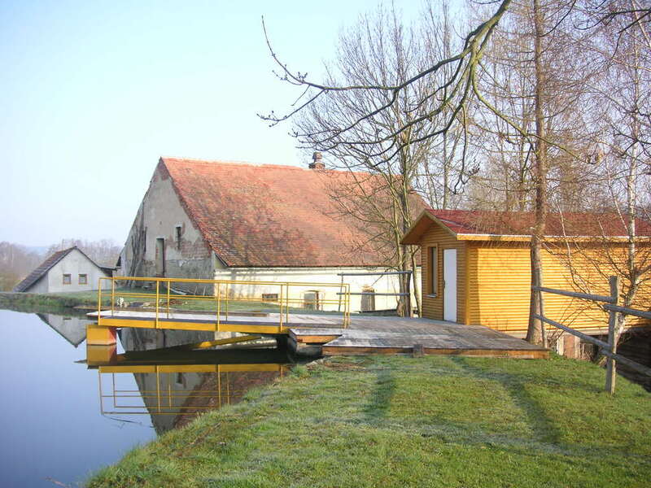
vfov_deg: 38.7
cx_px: 326
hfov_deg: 50.1
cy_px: 244
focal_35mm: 37
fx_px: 696
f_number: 2.8
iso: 50
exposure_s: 1/350
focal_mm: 6.1
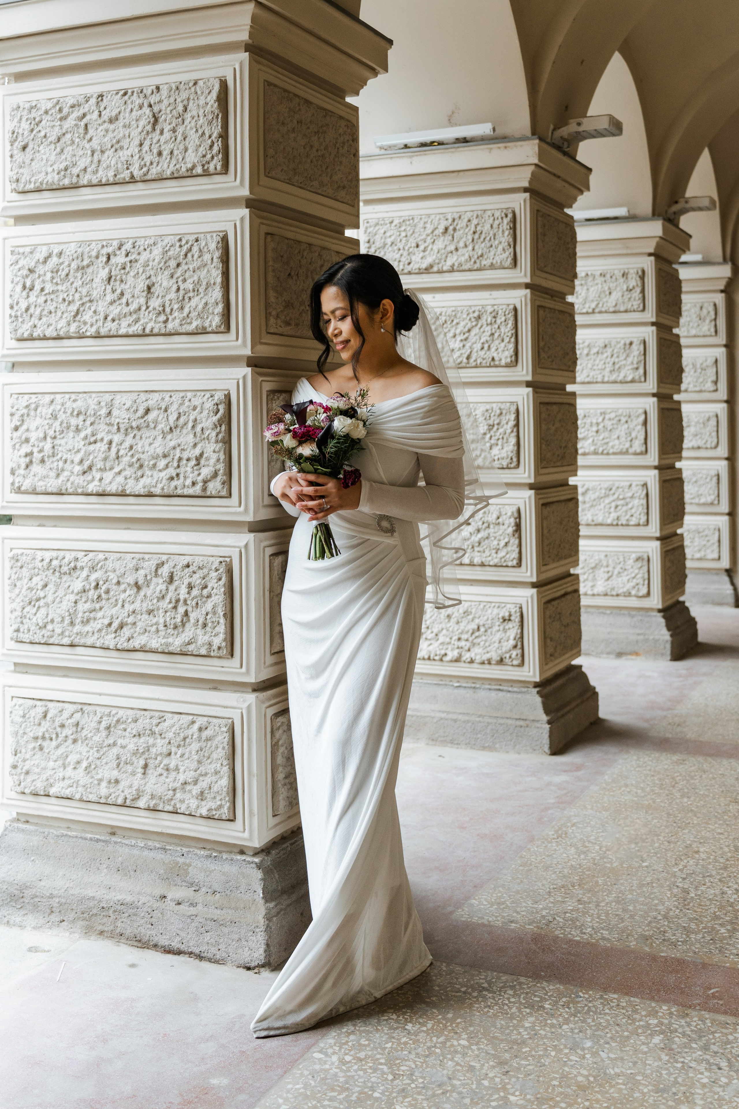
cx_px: 370
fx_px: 954
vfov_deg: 60.3
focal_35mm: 31
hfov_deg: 42.3
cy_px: 554
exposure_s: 1/125
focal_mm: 31
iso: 500
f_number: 2.8
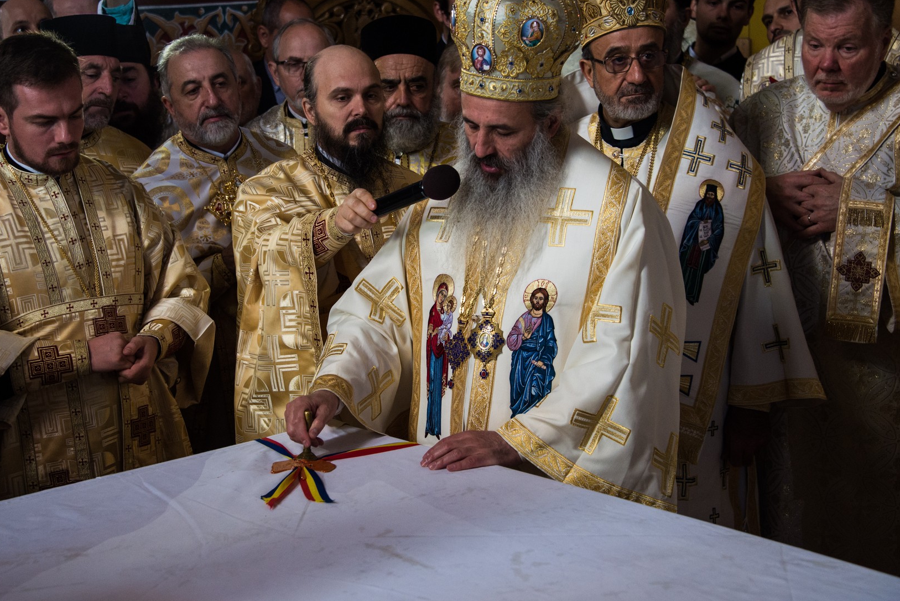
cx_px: 408
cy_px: 248
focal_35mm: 80
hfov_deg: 25.3
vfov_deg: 17.1
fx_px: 2001
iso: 1600
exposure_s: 1/50
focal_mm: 68
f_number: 4.8
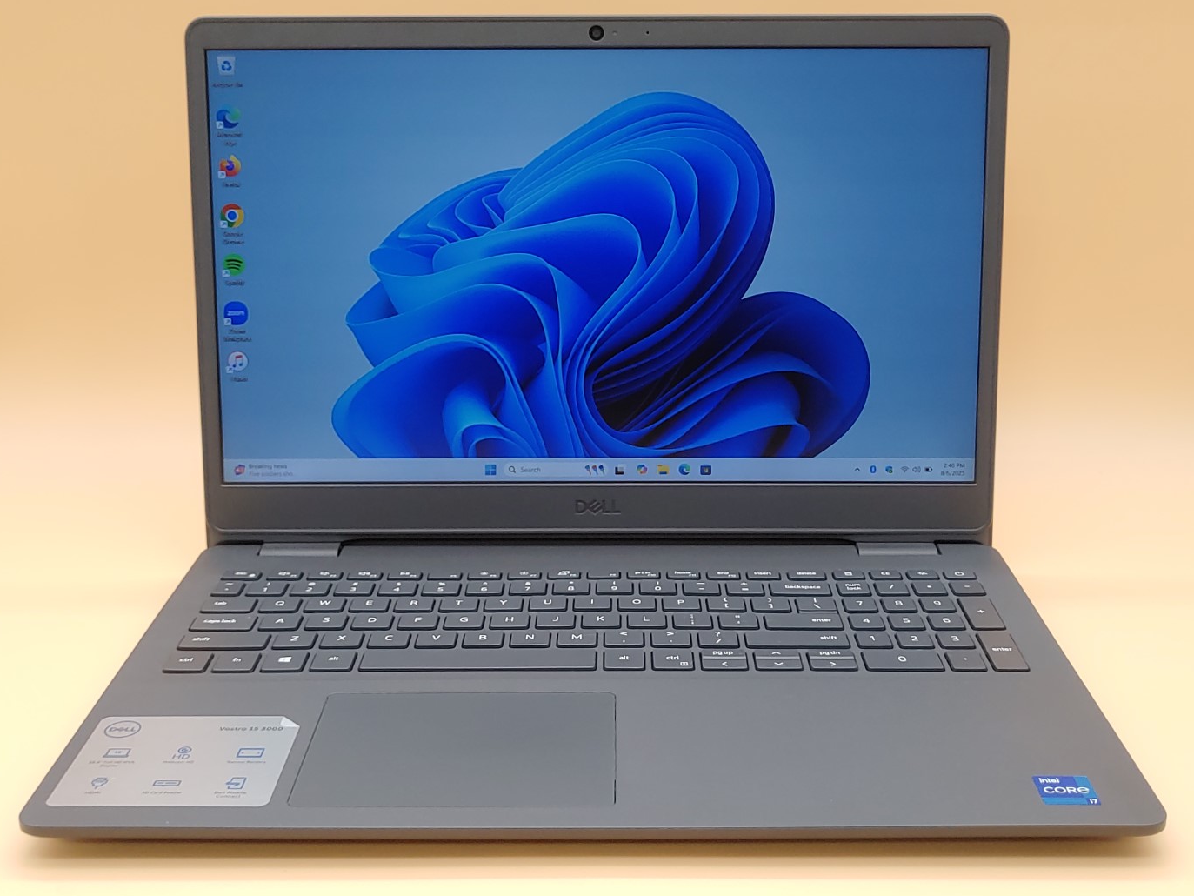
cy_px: 439
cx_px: 600
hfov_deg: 43.8
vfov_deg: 33.6
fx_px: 1483
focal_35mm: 43
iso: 50
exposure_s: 1/90
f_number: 1.8
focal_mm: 4.36
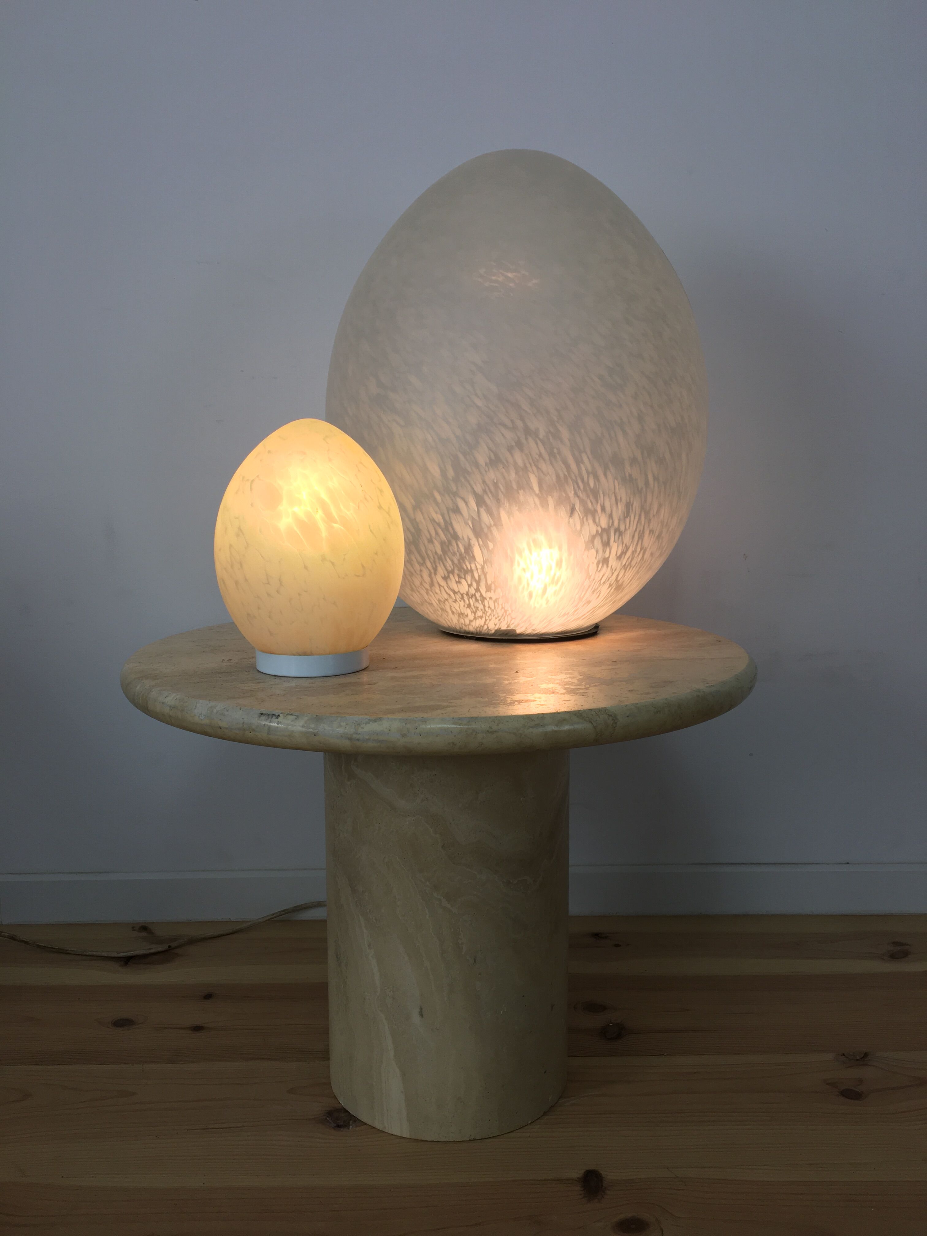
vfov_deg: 61.7
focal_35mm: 29
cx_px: 464
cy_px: 618
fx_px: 1035
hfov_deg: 48.2
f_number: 2.2
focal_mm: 4.15
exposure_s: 1/100
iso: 32
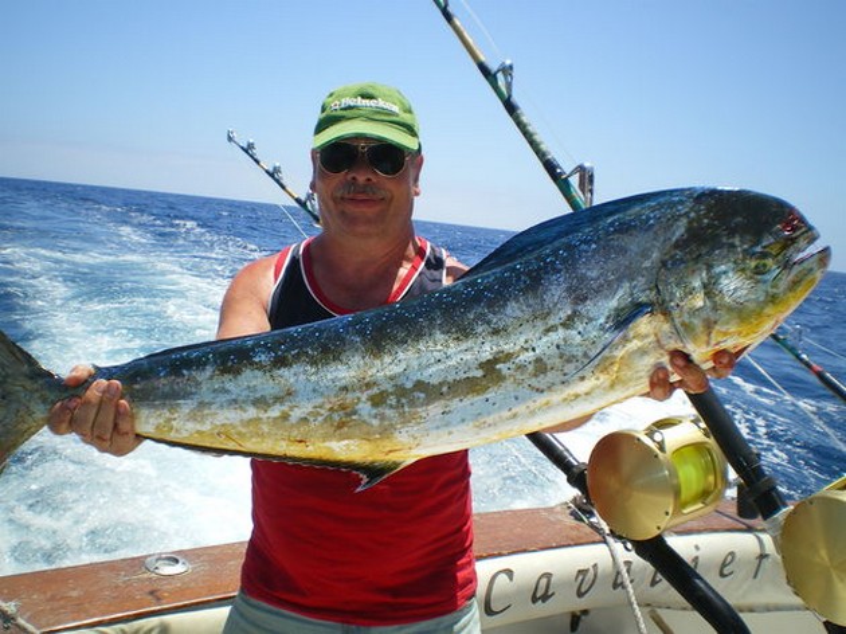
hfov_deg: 51.4
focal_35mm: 36
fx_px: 879
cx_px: 423
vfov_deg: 39.6
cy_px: 317
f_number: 4.6
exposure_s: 1/400
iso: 50
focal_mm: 6.3
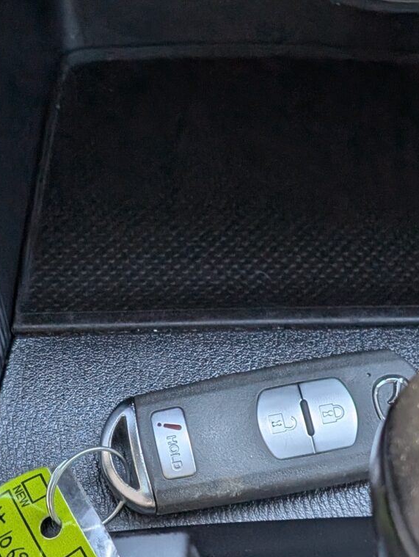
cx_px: 181
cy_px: 445
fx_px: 1305
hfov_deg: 18.2
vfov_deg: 23.7
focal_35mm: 81
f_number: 1.68
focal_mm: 6.9
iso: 111
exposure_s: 1/551
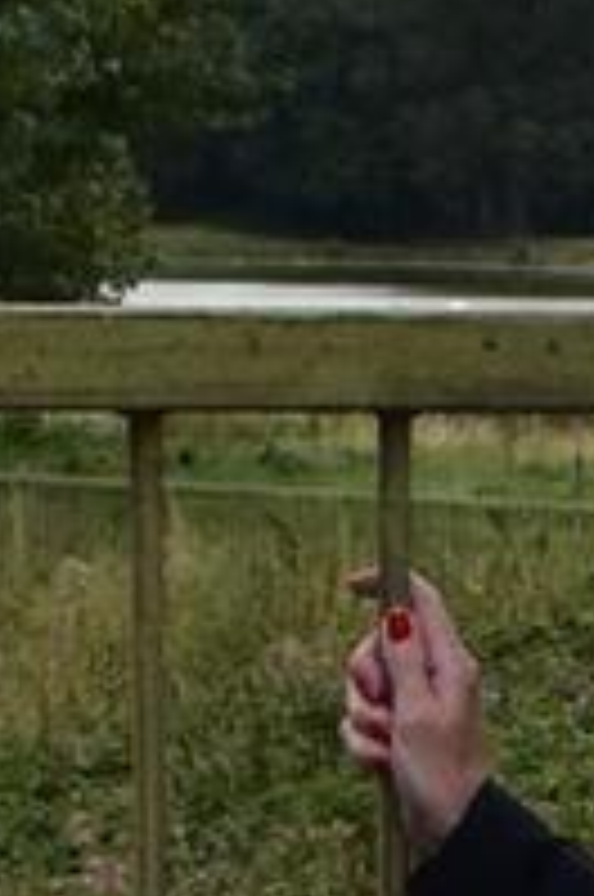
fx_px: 6755
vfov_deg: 7.5
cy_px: 1238
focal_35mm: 272
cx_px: 914
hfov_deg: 5.0
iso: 400
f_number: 10
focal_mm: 30
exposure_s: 1/200
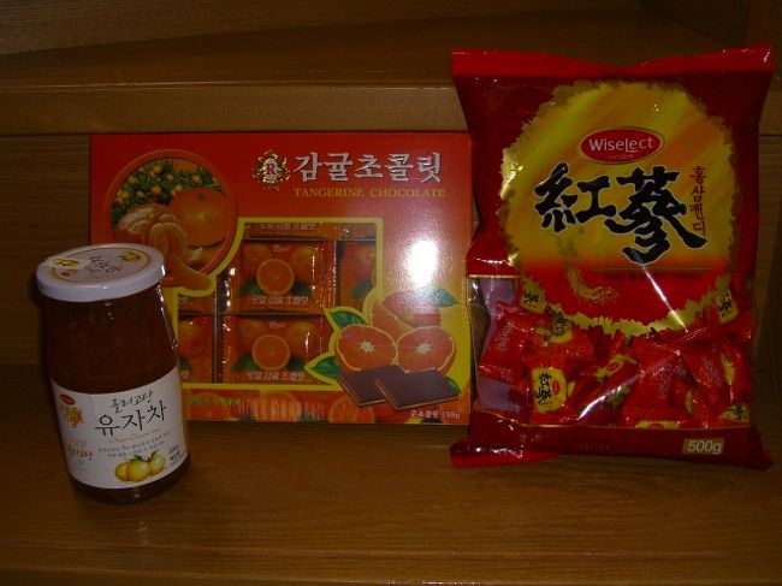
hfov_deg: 49.0
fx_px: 858
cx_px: 391
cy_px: 293
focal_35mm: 38
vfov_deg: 37.7
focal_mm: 7.9
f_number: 2.8
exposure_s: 1/60
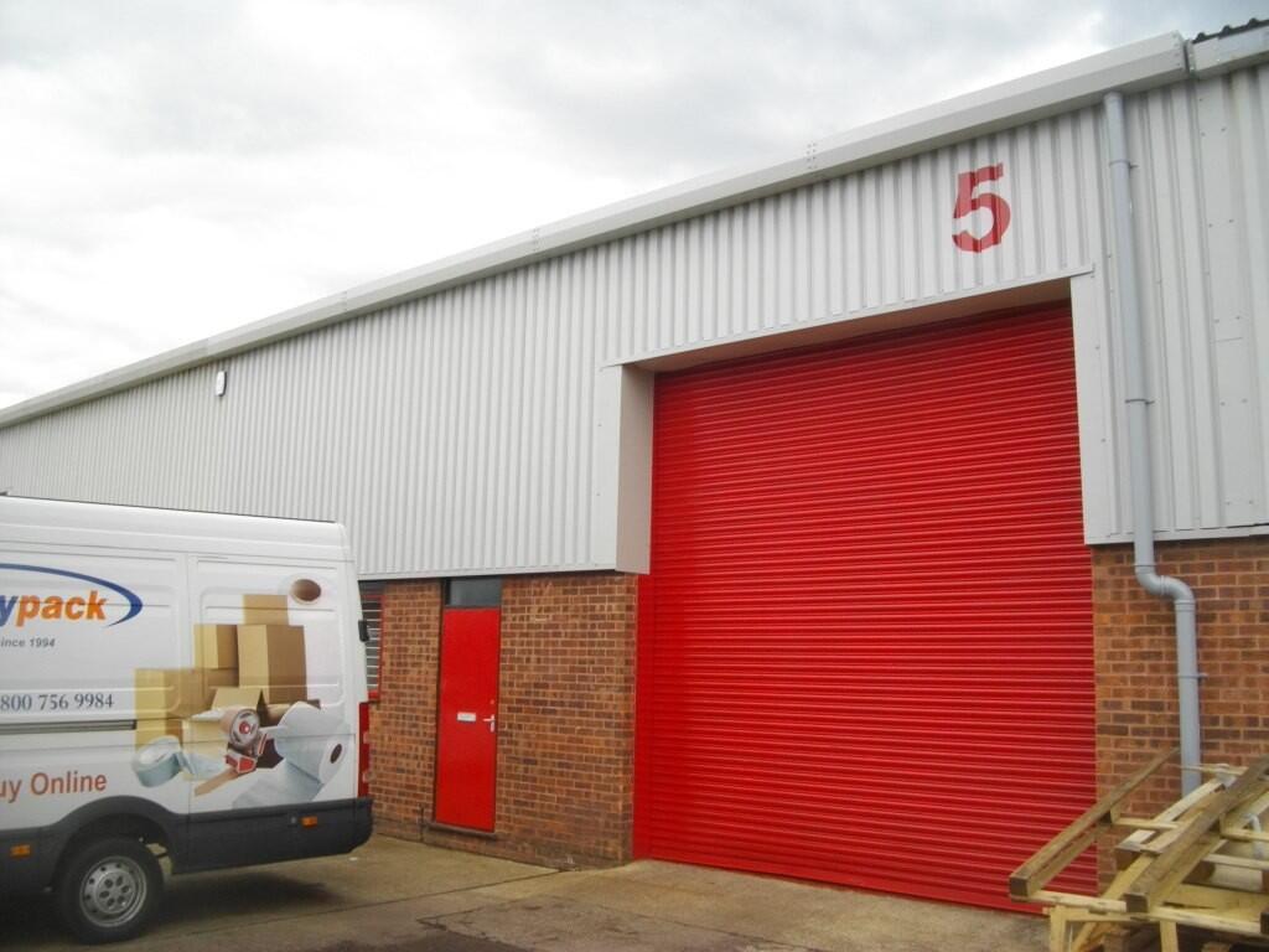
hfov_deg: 58.4
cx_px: 634
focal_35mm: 31
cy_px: 476
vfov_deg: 45.4
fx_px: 1136
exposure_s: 1/50
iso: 100
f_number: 8.8
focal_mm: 5.7
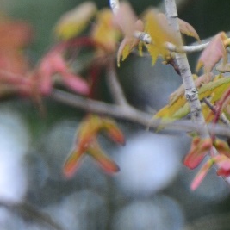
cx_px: -207
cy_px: 238
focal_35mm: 3053
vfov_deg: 0.6
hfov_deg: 0.6
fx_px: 22950
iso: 400
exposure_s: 1/50
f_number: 6.3
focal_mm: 400
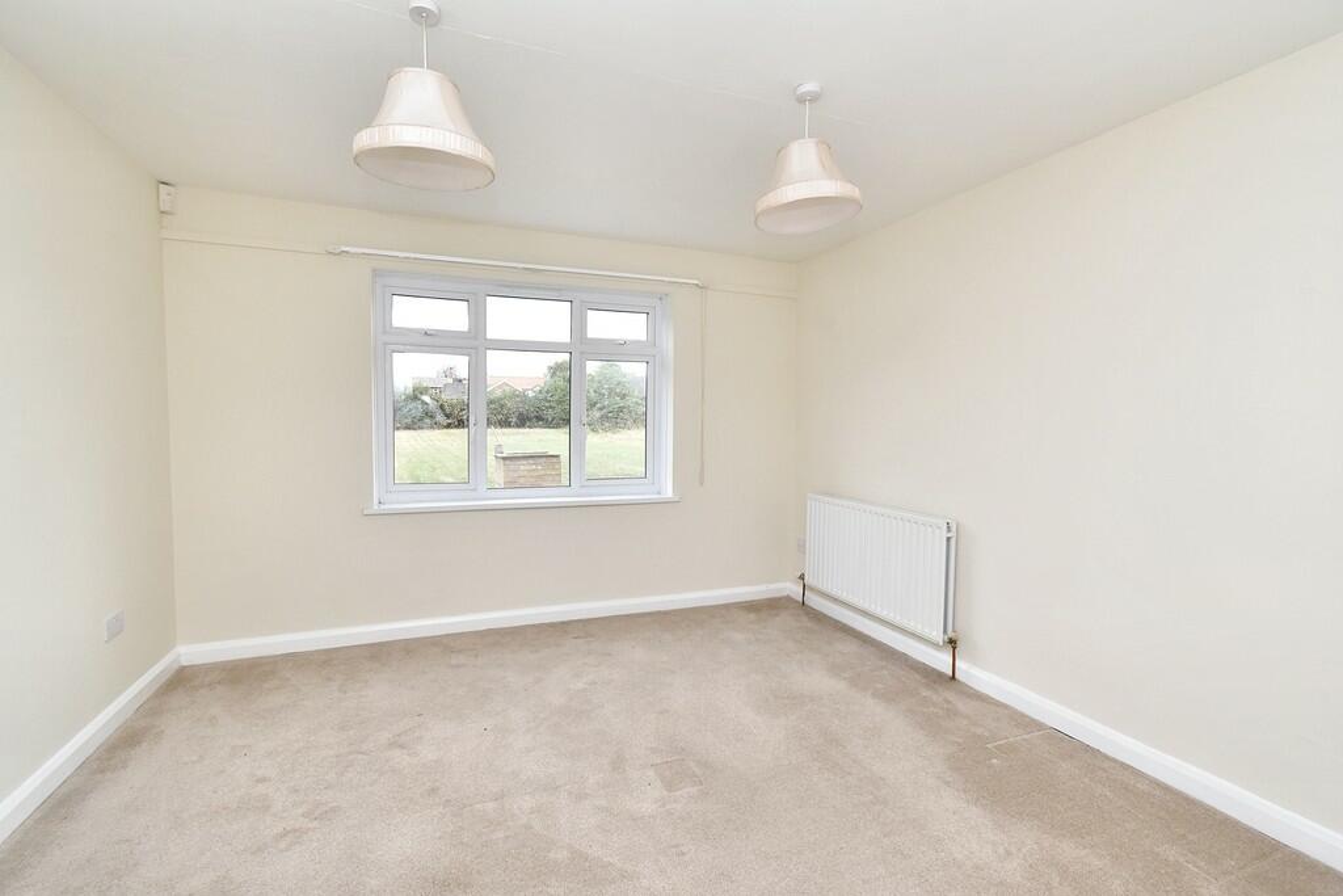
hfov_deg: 100.4
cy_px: 448
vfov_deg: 77.3
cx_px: 672
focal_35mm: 15
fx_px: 560
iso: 800
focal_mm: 10
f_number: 7.1
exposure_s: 1/125
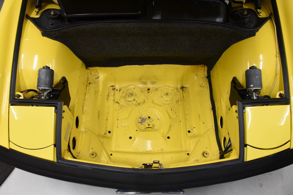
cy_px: 98
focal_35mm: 32
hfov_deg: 58.7
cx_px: 146
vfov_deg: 41.1
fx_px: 260
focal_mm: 32
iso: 8000
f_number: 7.1
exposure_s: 1/200
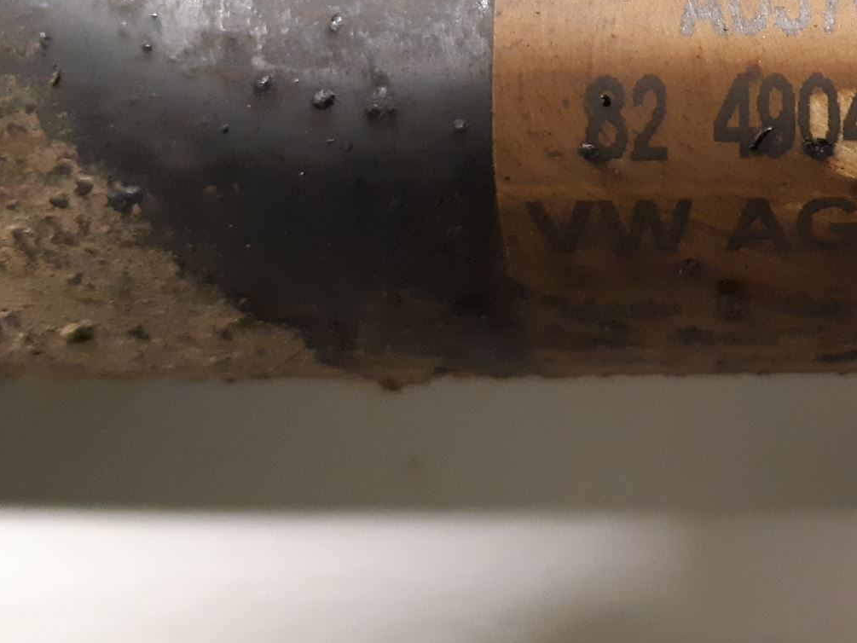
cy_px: 72
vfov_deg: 26.7
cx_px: 858
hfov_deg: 33.1
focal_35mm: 53
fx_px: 1312
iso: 400
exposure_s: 1/25
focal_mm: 3.93
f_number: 1.7
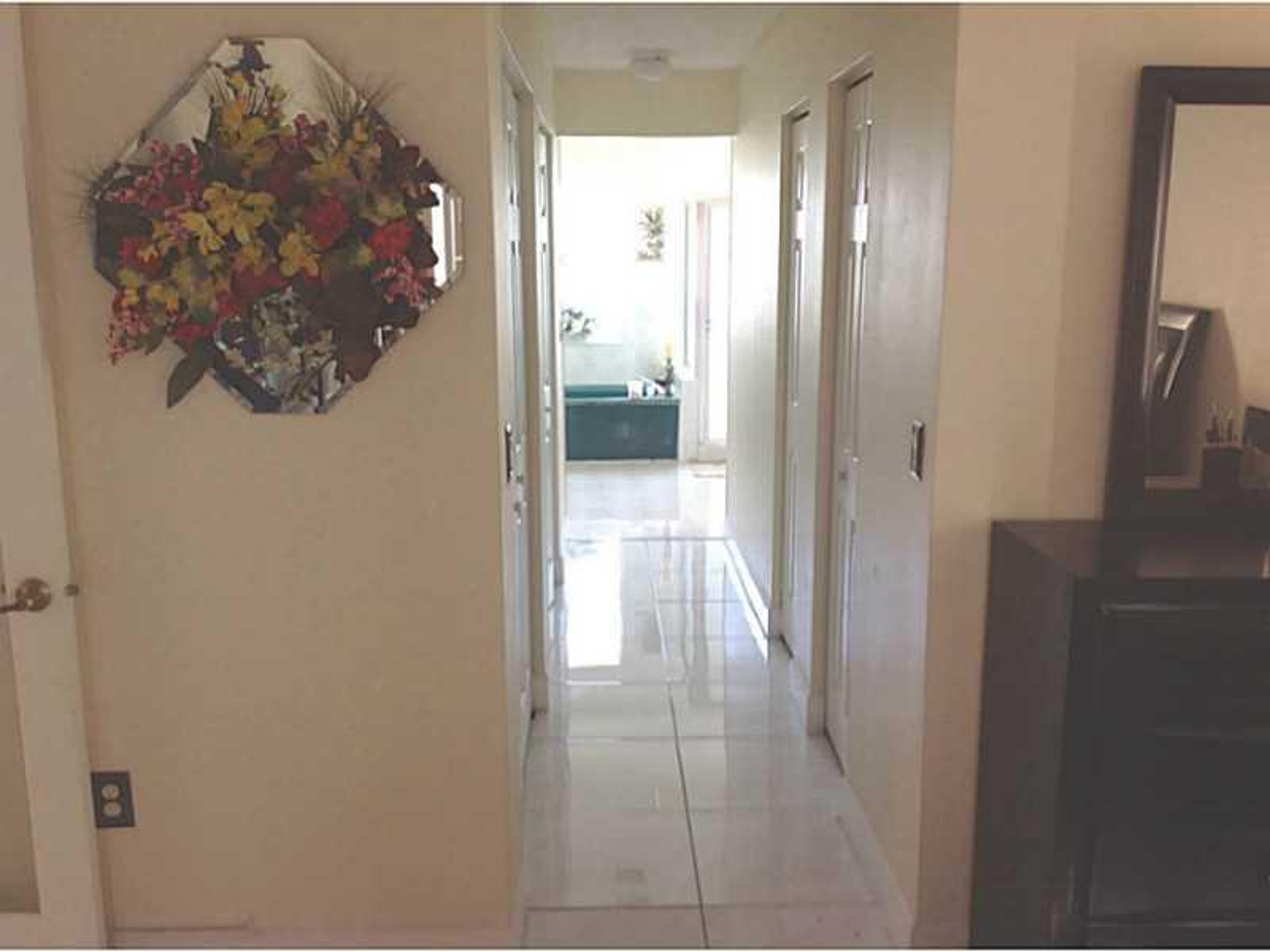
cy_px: 476
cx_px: 635
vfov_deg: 40.7
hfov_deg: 52.6
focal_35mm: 35
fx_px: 1284
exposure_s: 1/17
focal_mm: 4.28
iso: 50
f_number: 2.4
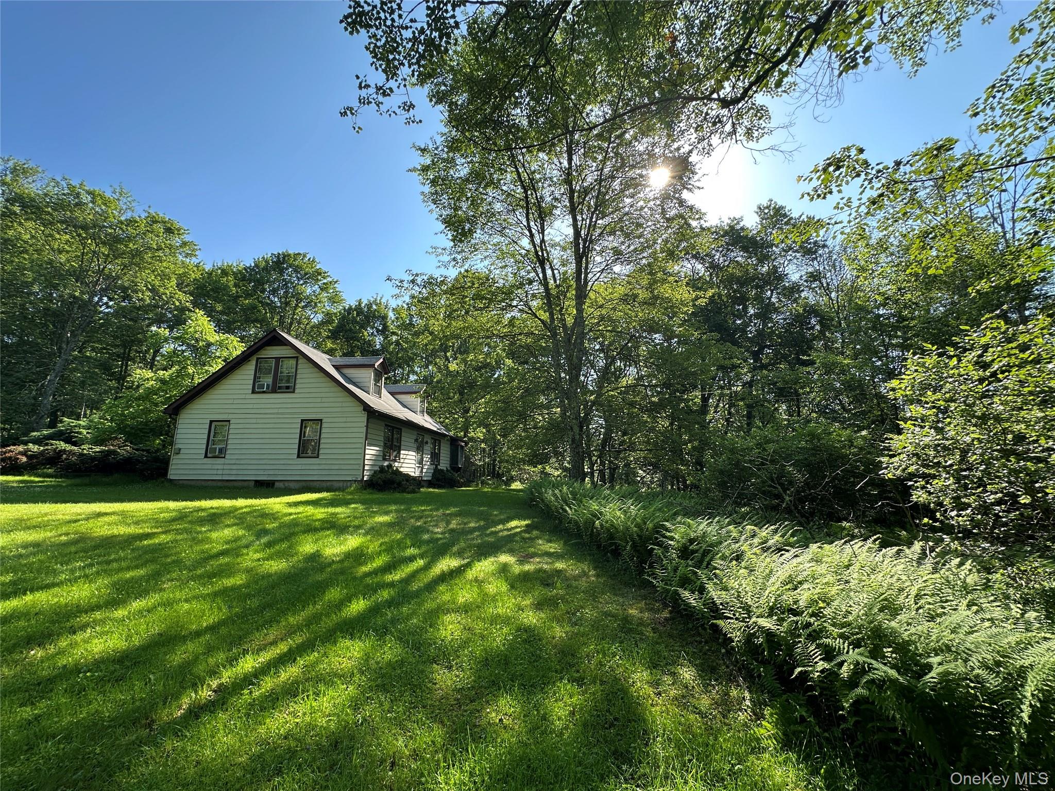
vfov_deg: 85.7
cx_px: 528
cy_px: 396
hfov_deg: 102.1
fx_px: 427
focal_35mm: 14
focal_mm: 2.22
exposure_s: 1/400
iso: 40
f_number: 2.2
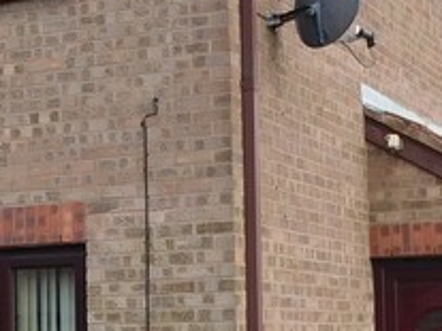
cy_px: 243
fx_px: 1455
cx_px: 96
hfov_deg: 17.2
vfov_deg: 12.9
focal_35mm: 114
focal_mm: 4
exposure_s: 1/640
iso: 125
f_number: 3
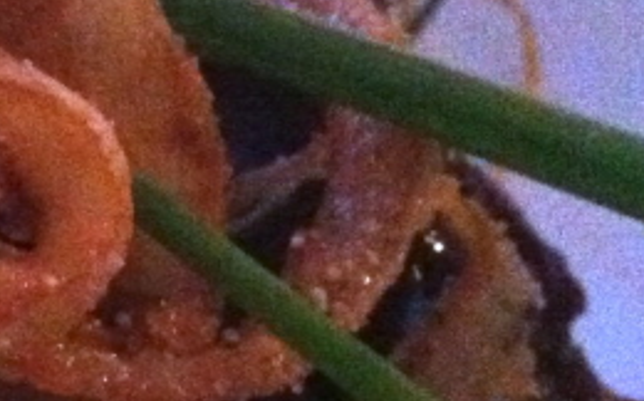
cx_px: -310
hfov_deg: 13.5
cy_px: 475
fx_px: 2560
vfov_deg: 8.9
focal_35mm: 146
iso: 1000
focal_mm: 3.85
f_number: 2.8
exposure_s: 1/15
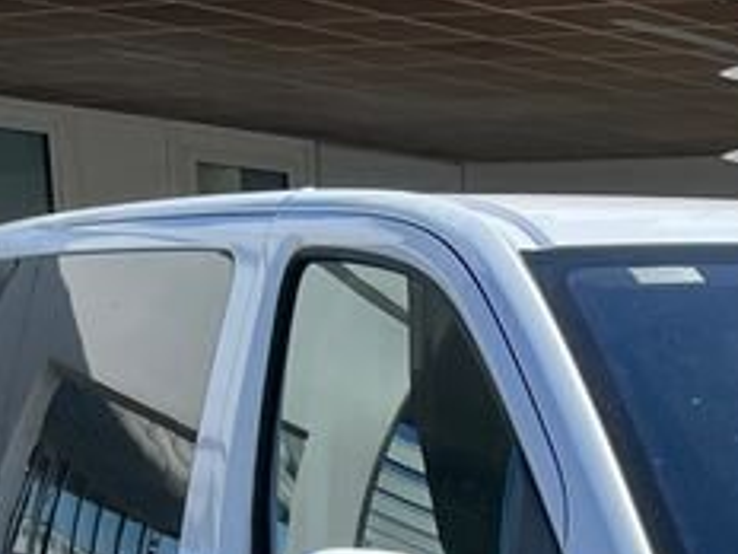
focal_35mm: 115
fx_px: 2452
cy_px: 1108
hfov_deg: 15.8
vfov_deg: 11.6
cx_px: 1091
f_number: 1.6
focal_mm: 5.1
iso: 50
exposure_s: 1/3311
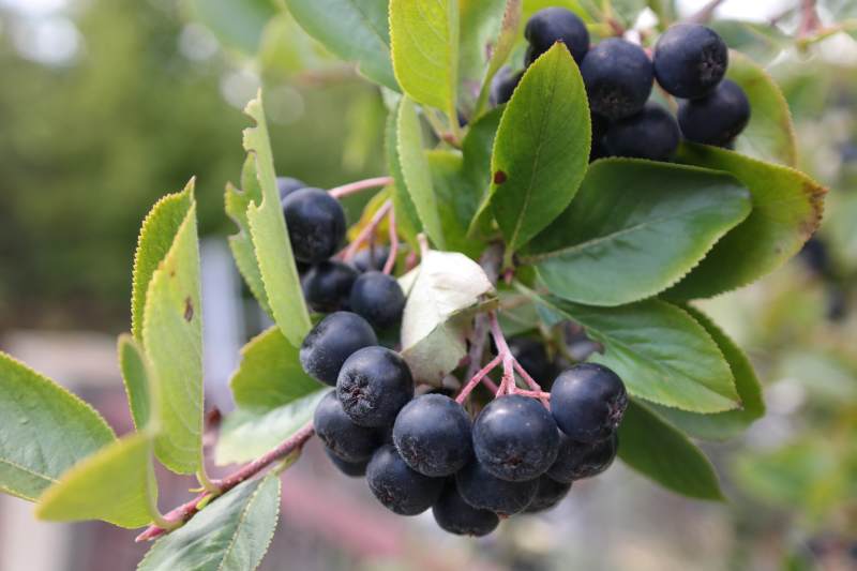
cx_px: 428
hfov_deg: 37.5
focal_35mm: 53
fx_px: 1261
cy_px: 286
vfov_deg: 25.5
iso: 200
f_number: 4.5
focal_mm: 35
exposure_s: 1/125
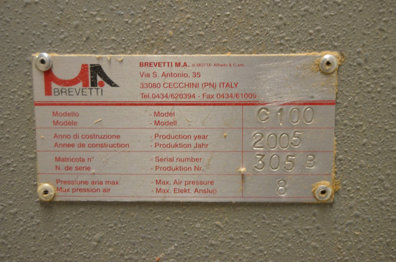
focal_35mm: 72
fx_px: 790
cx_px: 198
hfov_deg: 28.1
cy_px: 131
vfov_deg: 18.8
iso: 2000
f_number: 5.3
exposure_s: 1/60
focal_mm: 48
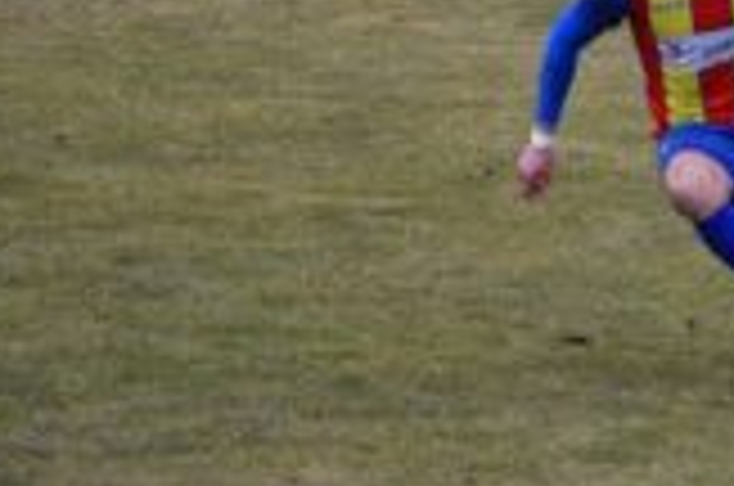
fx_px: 11029
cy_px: 216
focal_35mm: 542
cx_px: 1252
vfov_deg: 2.5
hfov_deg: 3.8
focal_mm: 98
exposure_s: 1/1000
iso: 800
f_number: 5.6
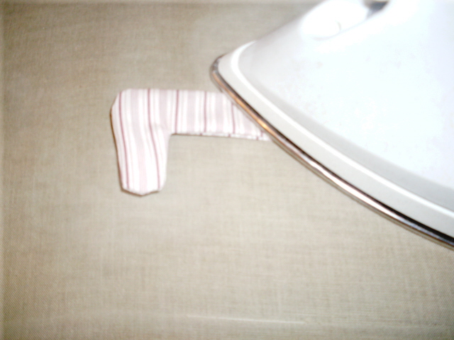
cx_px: 227
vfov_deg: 37.7
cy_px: 170
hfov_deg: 49.0
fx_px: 498
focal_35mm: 38
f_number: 2.8
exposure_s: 1/45
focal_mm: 6.3
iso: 100
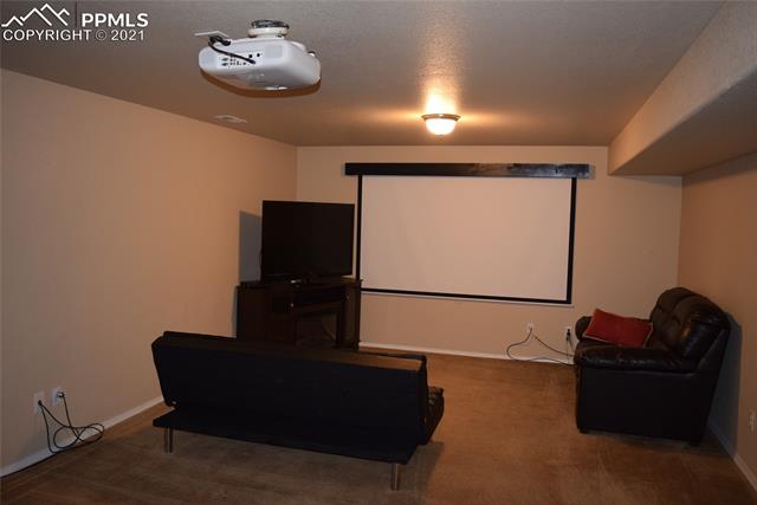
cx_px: 378
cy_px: 252
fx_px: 568
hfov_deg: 67.4
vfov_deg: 48.0
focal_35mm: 27
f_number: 3.5
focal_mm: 18
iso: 1000
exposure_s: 1/60
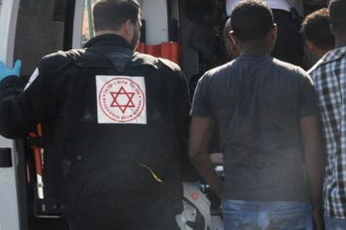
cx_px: 395
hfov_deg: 17.7
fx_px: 1065
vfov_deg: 12.3
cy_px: 188
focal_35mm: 111
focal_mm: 26
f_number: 14
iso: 2000
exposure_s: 1/800
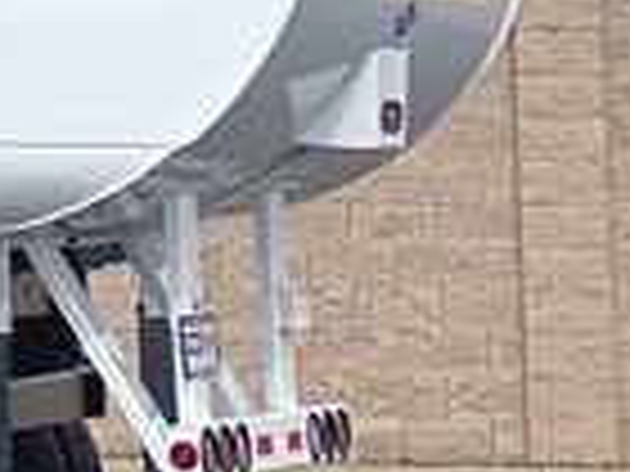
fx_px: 5278
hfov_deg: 6.4
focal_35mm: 290
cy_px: -425
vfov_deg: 5.0
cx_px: -1035
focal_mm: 6
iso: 20
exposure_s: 1/1261
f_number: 2
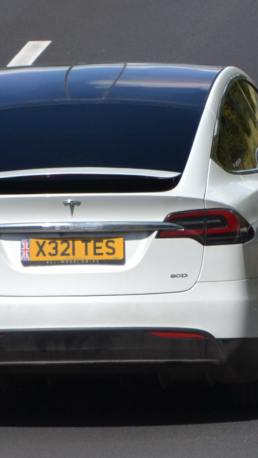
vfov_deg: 4.6
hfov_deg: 2.6
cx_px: 88
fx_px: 5751
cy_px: 229
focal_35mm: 473
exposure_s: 1/1250
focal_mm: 200
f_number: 5.6
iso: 200
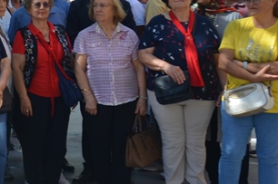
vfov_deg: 13.8
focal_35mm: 97
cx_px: -125
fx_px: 748
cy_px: -6
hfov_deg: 18.8
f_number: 7.1
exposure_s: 1/200
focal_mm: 22
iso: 200
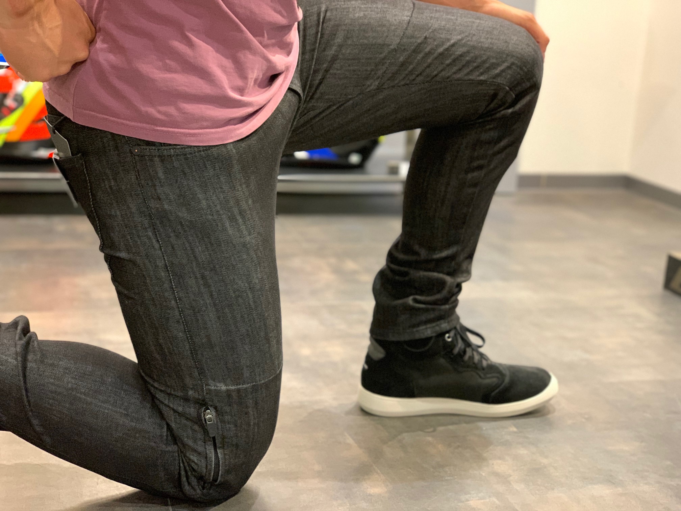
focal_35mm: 52
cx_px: 340
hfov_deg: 36.8
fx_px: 1023
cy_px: 256
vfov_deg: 28.0
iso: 400
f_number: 2.4
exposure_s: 1/41
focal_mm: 6
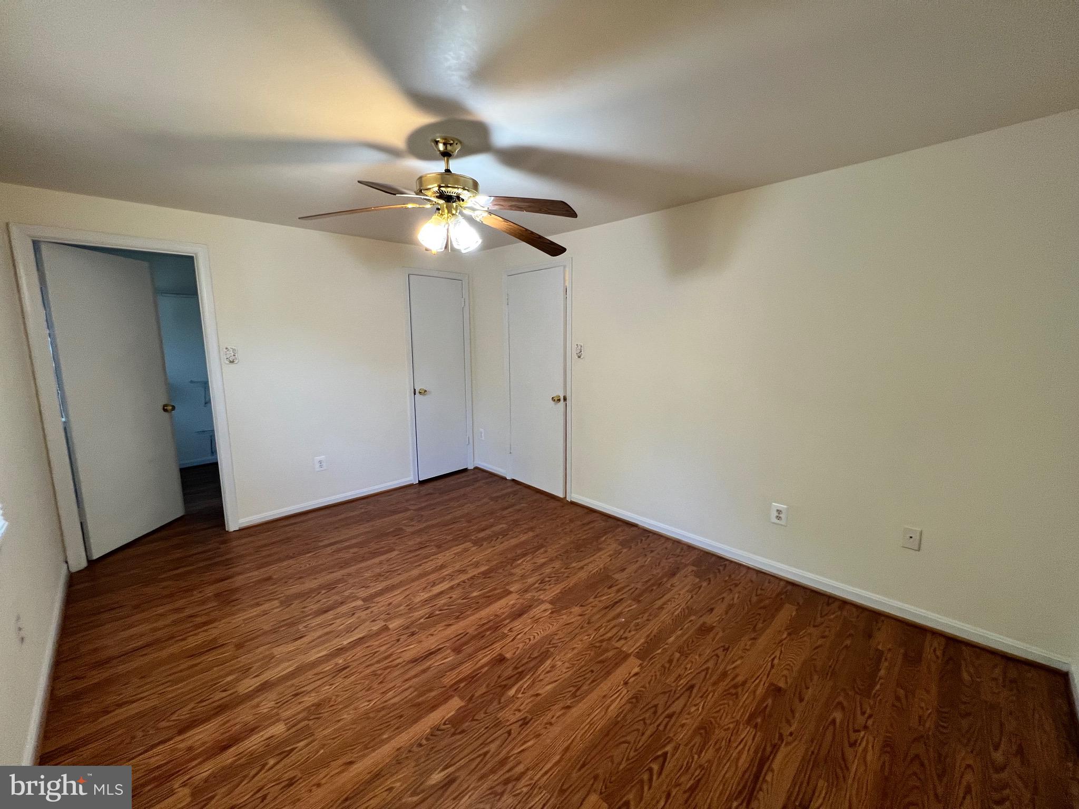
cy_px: 404
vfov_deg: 89.9
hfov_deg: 106.2
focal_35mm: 13
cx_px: 540
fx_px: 405
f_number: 1.8
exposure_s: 1/60
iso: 160
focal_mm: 1.57
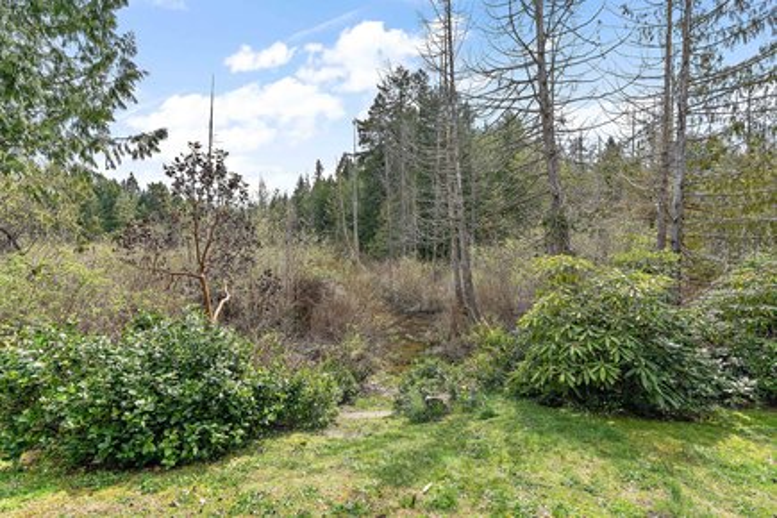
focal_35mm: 16
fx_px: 345
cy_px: 259
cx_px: 388
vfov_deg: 73.7
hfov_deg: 96.7
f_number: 7.1
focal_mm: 16
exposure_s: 1/160
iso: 400
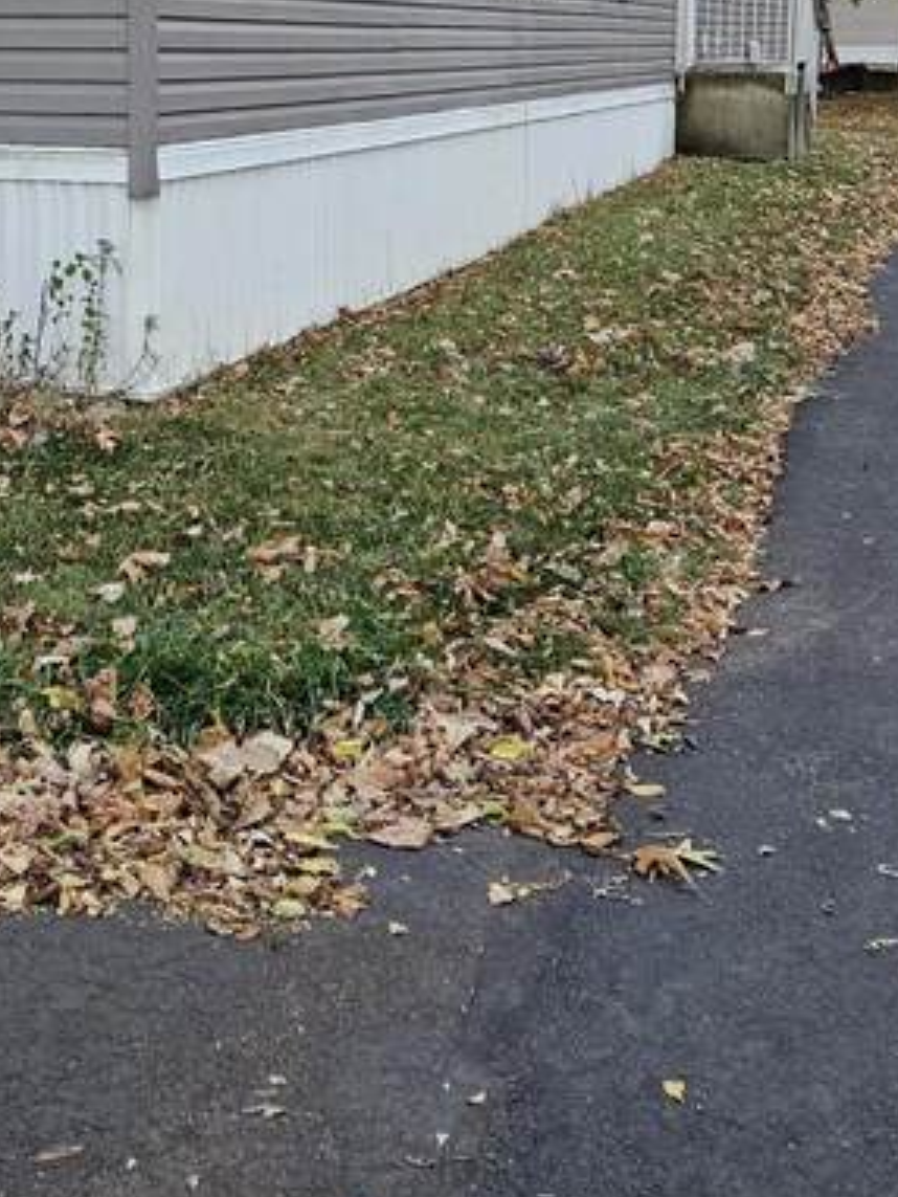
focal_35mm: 58
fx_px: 2005
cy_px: 179
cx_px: 160
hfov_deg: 24.8
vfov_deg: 32.0
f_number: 1.8
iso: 320
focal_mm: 5.4
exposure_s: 1/120
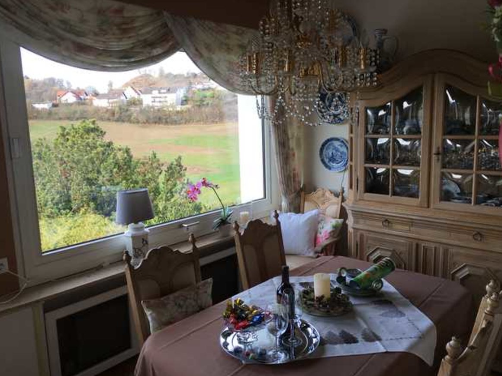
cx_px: 252
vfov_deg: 46.8
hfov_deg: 60.0
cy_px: 191
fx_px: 435
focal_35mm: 30
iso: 25
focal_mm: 4.15
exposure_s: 1/117
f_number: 2.2
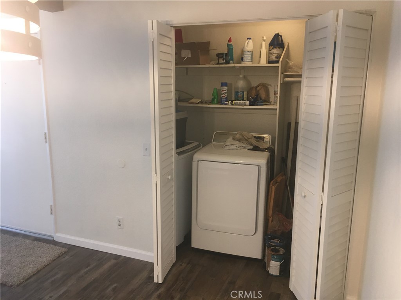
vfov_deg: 48.2
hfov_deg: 61.7
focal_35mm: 29
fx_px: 336
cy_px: 150
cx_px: 200
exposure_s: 1/30
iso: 100
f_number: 2.2
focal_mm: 4.15
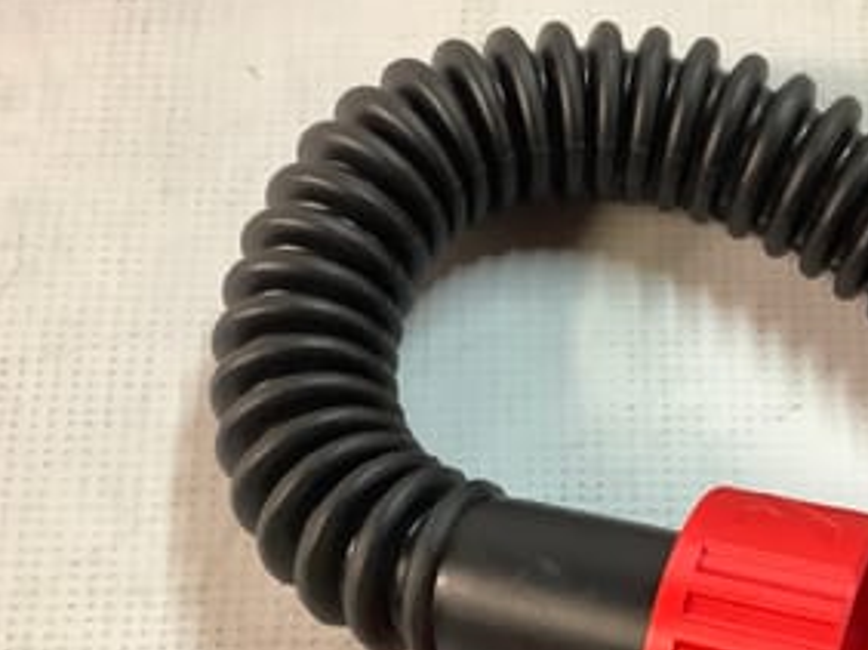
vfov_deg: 25.8
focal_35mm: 55
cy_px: 562
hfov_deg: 34.6
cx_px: 591
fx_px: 1378
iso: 200
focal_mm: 3.3
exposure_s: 1/50
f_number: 2.4
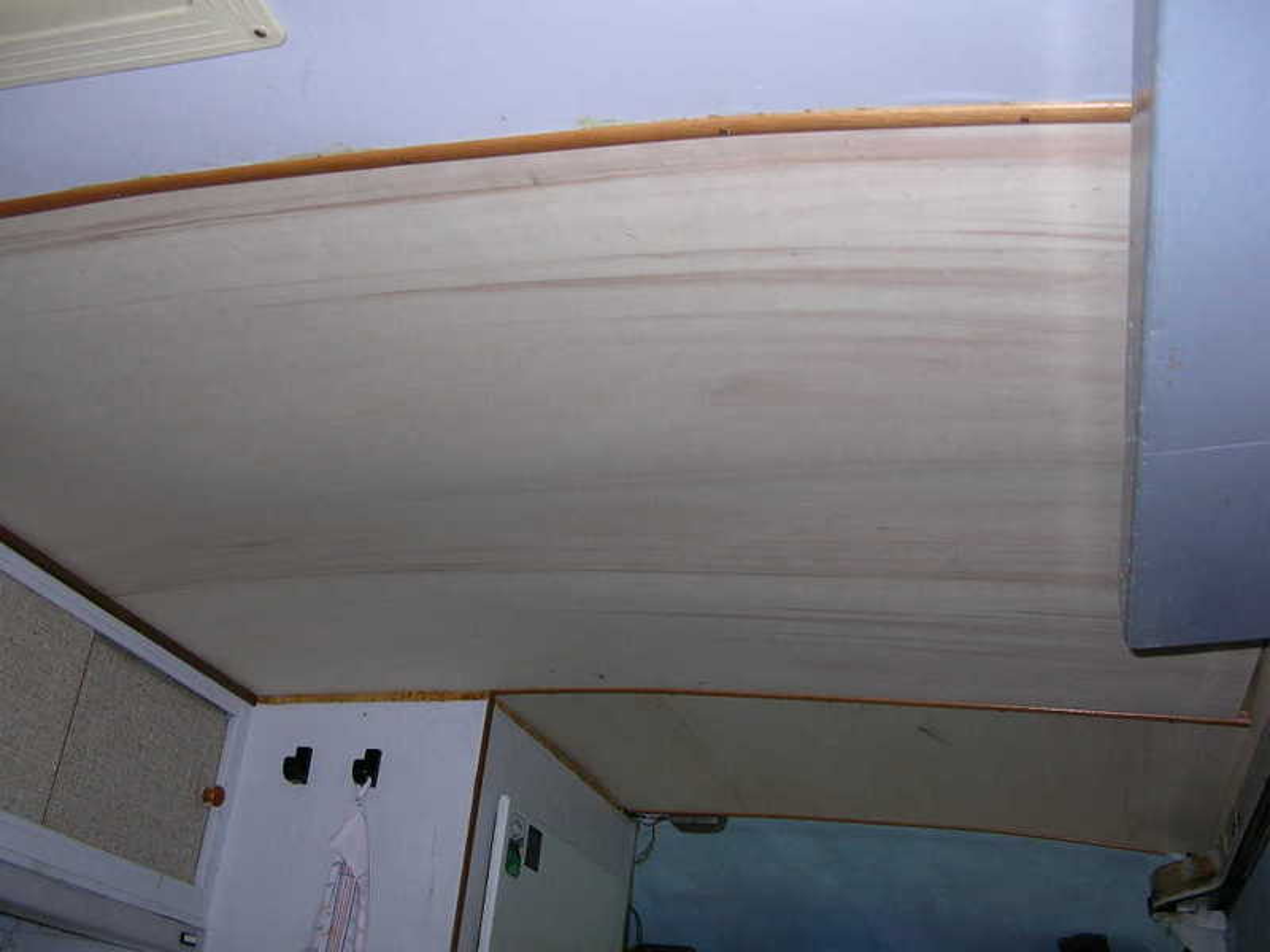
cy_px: 476
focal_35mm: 36
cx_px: 635
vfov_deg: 39.7
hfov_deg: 51.4
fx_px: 1321
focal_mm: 6
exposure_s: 1/60.1
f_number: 2.7
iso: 50
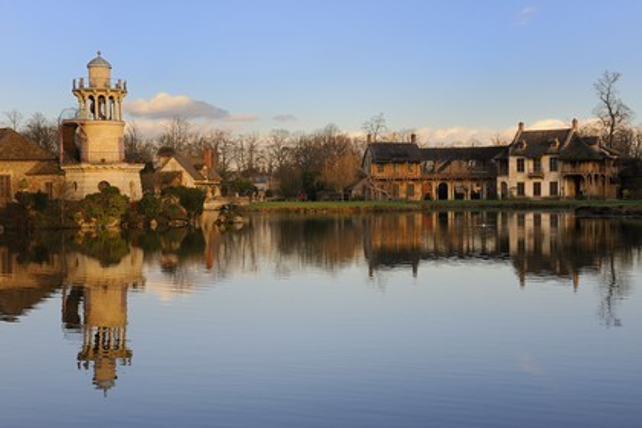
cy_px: 214
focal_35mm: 50
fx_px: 892
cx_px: 321
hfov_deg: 39.6
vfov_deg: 27.0
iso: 200
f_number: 9
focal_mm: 50
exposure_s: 1/160
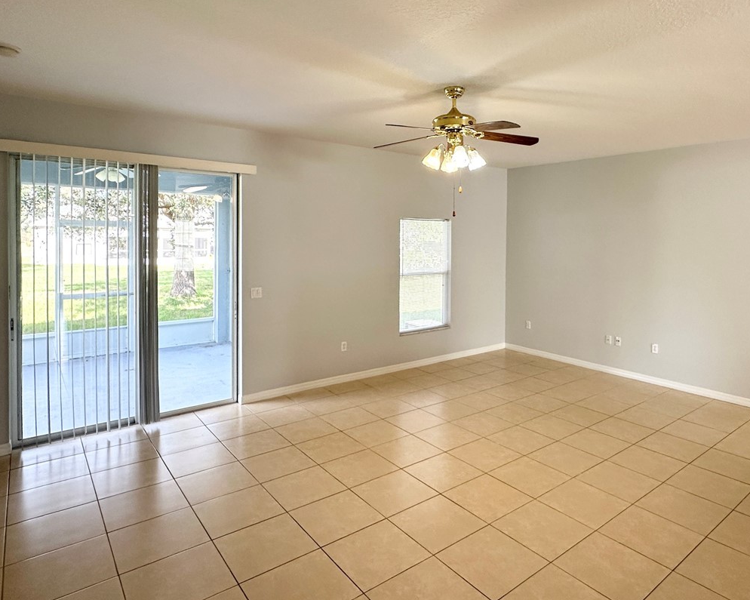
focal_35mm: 22
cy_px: 245
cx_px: 432
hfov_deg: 74.6
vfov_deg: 62.7
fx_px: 488
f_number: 2.2
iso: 125
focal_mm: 2.22
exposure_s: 1/120
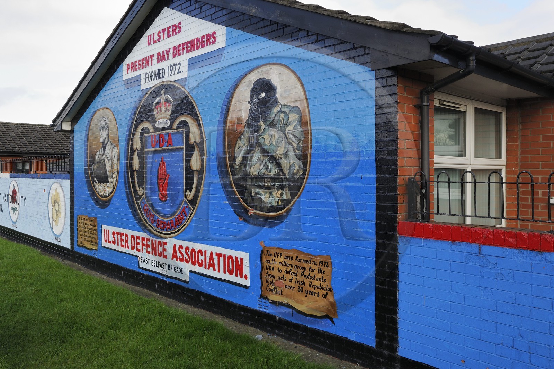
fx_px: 446
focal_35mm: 29
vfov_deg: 44.9
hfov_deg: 63.7
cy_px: 184
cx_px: 277
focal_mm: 29
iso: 800
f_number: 10
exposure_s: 1/200
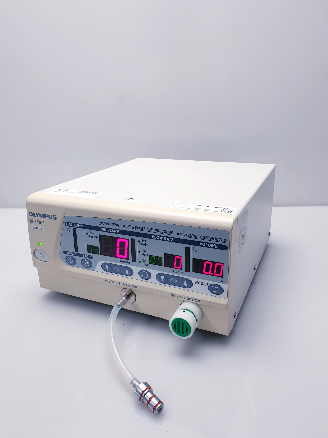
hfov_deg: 53.1
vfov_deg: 67.3
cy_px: 219
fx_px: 328
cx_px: 164
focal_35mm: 26
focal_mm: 4.3
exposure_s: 1/50
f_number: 2.4
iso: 50
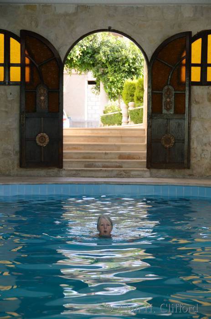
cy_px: 160
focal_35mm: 98
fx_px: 862
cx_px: 106
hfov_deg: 14.0
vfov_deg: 21.0
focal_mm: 65
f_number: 5
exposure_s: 1/60
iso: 125
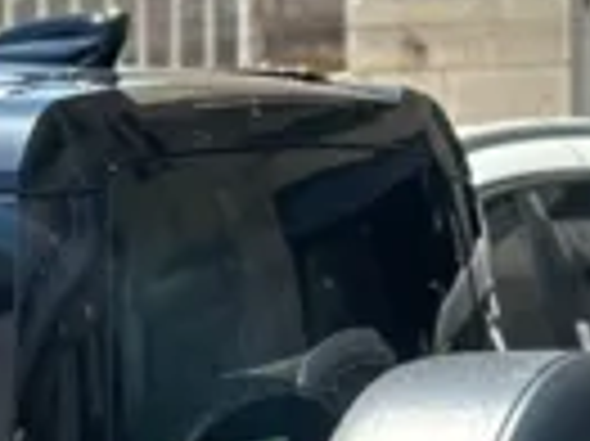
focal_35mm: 351
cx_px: -1248
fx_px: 5977
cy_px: 400
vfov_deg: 4.2
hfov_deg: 5.3
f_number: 1.78
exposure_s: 1/1992
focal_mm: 6.86
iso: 80
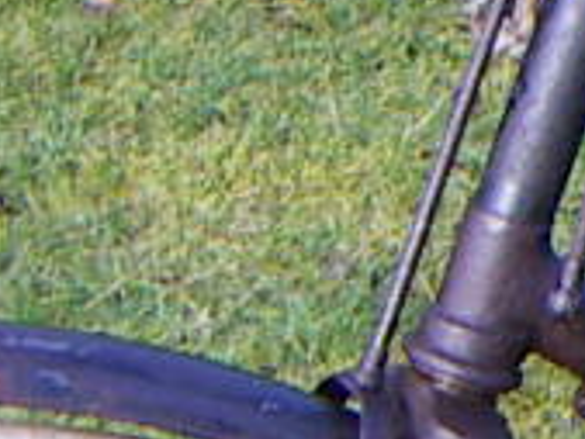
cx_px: 1080
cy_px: 667
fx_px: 4617
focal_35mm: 273
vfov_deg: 5.4
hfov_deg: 7.0
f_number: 2.8
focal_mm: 4.7
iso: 50
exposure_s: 1/125
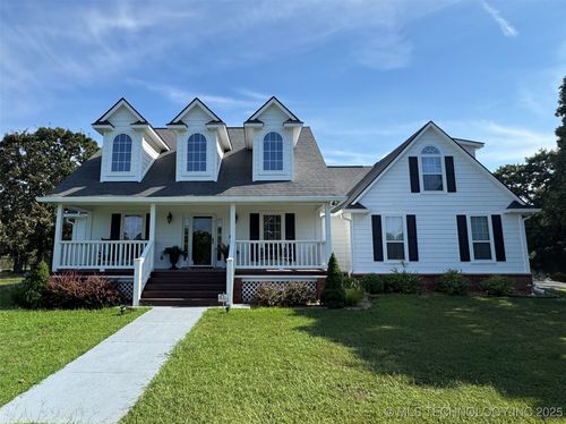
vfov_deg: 85.6
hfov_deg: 102.1
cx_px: 283
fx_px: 229
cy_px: 212
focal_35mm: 14
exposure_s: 1/1506
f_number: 2.2
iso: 50
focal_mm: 2.22
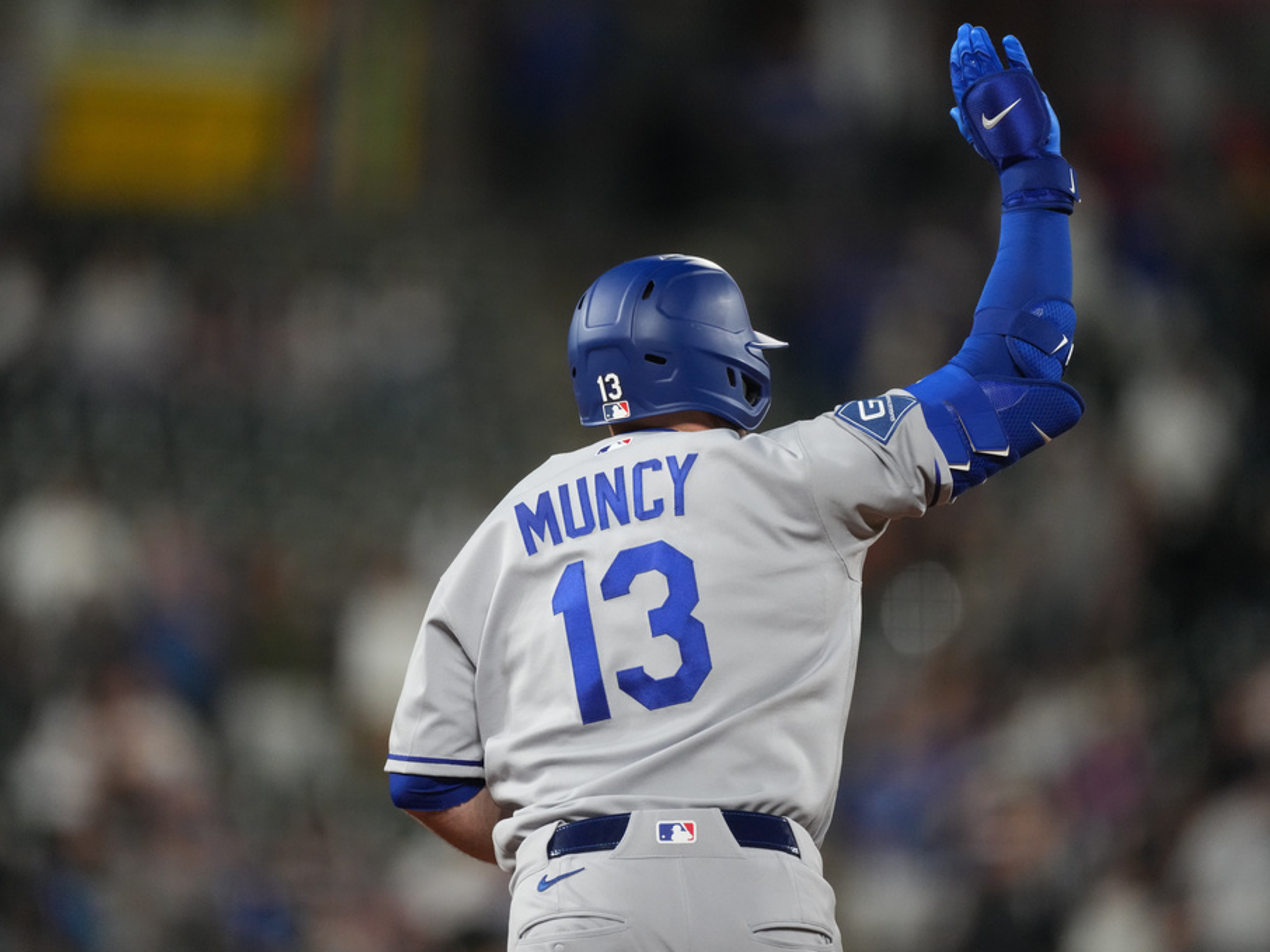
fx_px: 23914
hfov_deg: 3.0
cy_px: 477
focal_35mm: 652
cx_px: 617
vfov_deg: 2.3
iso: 6400
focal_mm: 600
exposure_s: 1/2000
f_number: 4
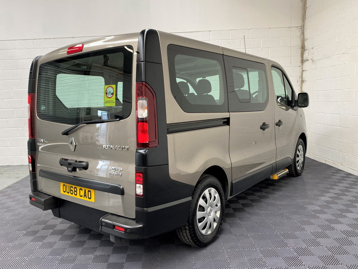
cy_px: 134
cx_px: 179
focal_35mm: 26
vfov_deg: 53.1
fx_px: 269
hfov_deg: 67.3
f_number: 1.8
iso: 80
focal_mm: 4.25
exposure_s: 1/100
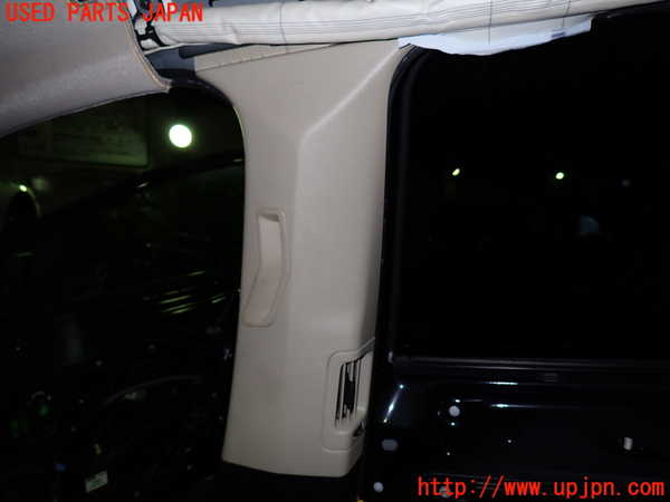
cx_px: 335
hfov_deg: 69.4
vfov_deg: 54.9
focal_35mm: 25
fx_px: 484
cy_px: 251
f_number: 5.6
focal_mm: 4.5
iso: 200
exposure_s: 1/30
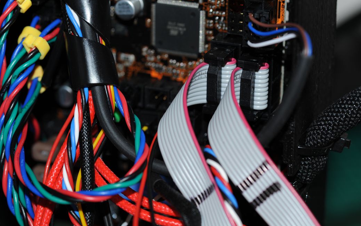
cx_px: 197
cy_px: 93
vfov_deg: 10.6
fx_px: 1220
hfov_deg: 16.8
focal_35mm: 124
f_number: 8
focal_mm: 105
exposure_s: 1/60
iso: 400
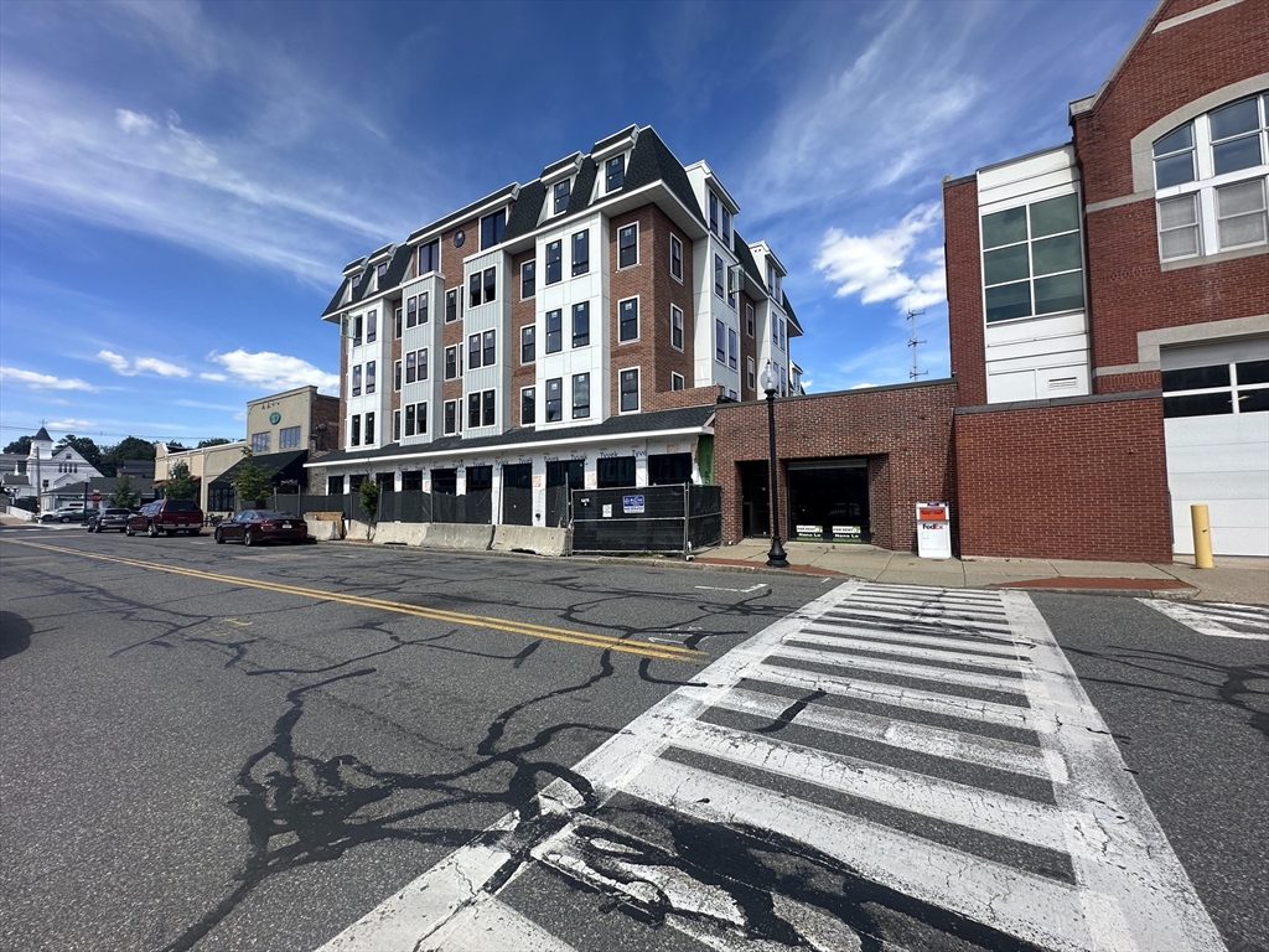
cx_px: 634
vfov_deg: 85.7
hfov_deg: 102.1
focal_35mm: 14
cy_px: 476
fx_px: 513
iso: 50
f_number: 2.2
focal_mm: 2.22
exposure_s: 1/1366
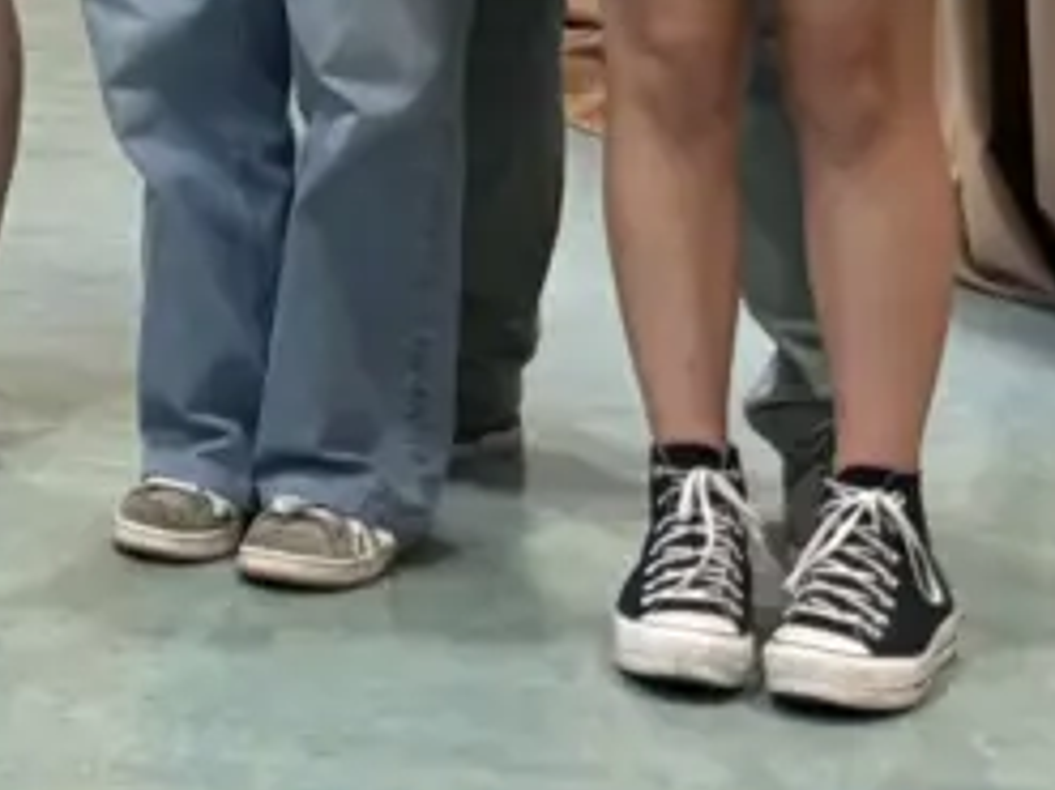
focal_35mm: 162
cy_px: -743
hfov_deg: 10.8
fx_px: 4935
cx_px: -1290
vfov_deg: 8.7
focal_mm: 5.96
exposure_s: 1/50
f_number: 1.6
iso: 200
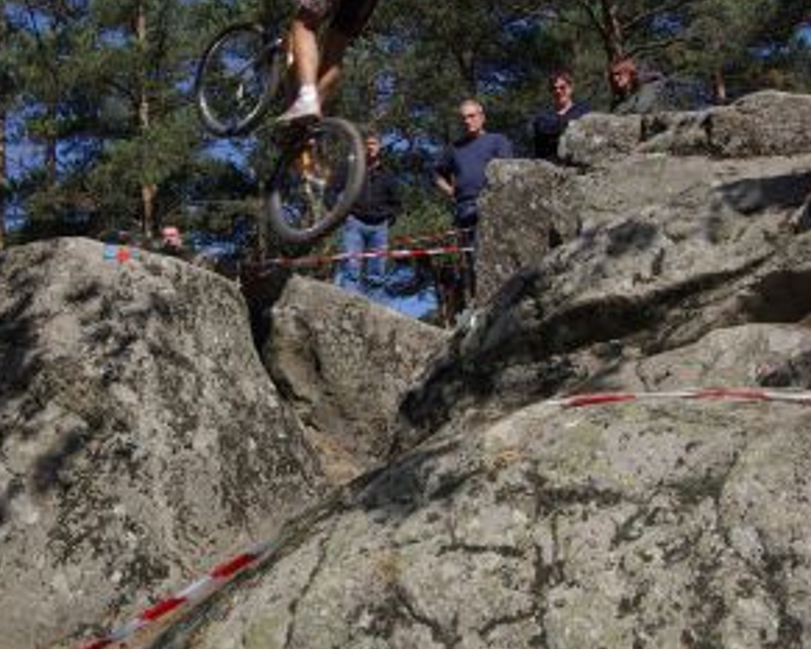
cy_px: 306
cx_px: 258
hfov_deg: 32.2
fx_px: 1393
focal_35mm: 58
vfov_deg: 26.2
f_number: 9.5
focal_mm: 20
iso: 100
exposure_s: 1/180
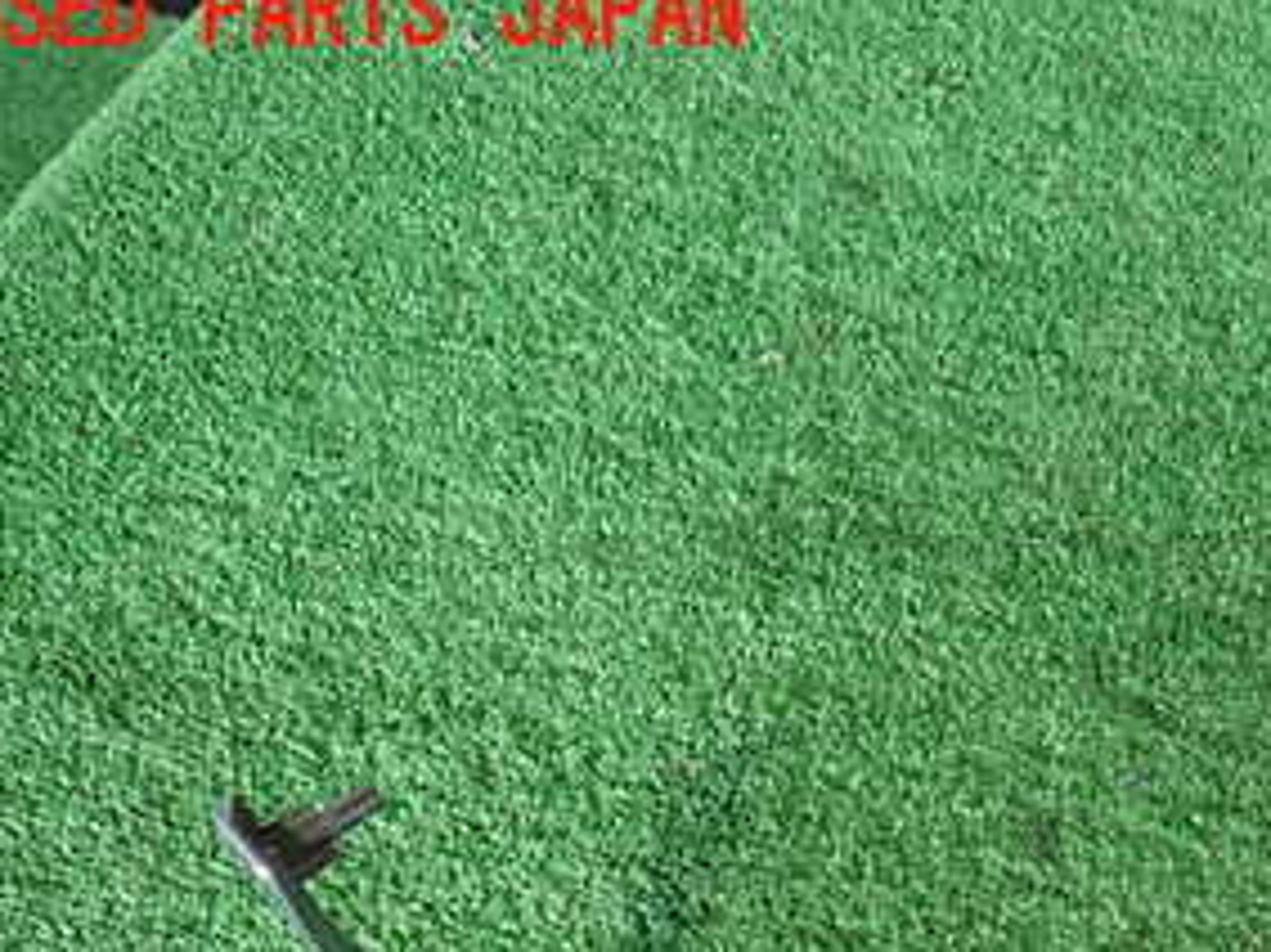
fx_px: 1945
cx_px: 1275
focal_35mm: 53
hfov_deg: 33.1
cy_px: 970
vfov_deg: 26.0
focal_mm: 4.5
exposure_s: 1/40
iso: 200
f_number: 2
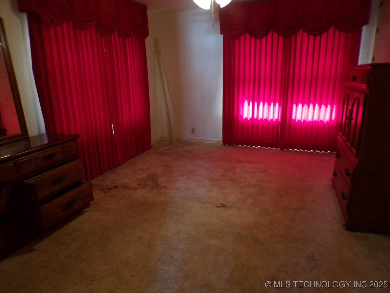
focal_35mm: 24
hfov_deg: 71.6
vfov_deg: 56.8
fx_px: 270
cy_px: 146
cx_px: 195
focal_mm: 4.3
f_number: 3
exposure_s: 1/17
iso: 359
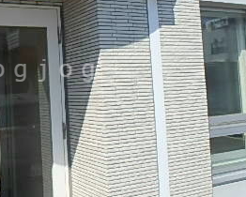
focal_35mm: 50
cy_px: 70
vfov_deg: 30.1
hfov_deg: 35.6
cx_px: 35
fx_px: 364
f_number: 6
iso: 125
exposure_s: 1/640
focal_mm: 3.7
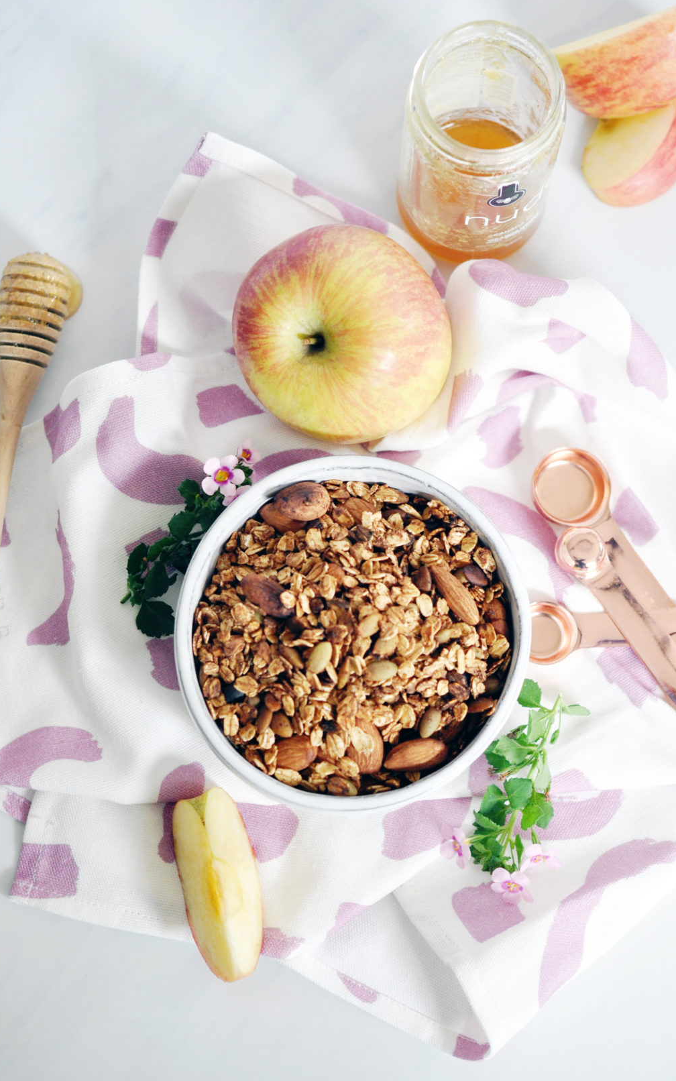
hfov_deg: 16.9
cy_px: 543
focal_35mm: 77
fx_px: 2269
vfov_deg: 26.8
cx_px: 342
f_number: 4
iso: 450
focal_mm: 50
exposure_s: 1/60
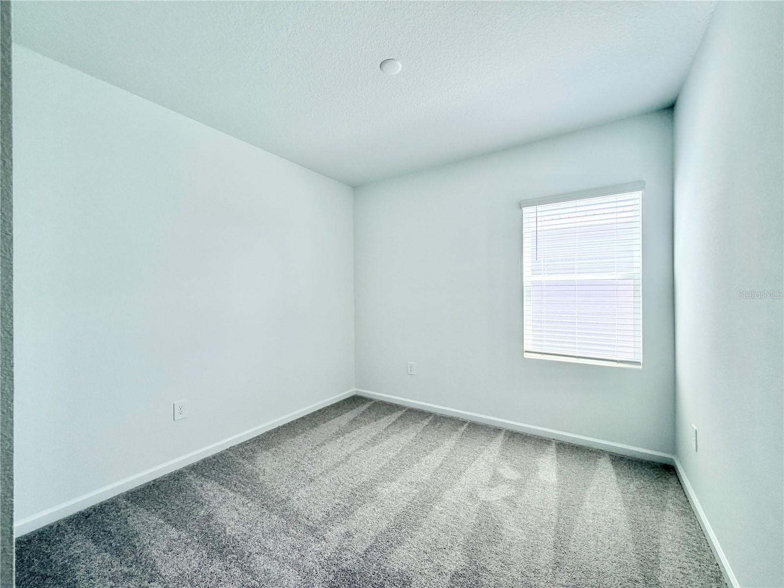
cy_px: 294
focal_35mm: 14
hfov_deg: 102.1
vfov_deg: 85.7
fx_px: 317
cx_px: 392
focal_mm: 2.22
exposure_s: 1/120
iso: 125
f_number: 2.2
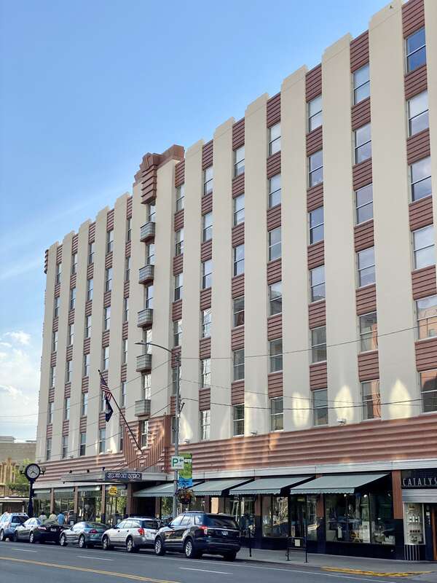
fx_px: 875
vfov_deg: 36.8
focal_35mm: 52
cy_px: 292
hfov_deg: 28.0
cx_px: 218
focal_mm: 6
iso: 20
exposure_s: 1/978
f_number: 2
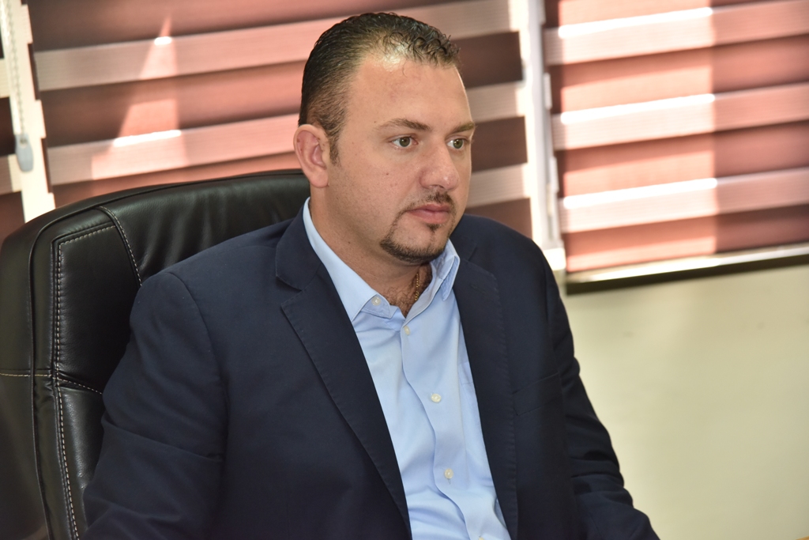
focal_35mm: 120
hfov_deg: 17.1
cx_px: 404
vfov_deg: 11.4
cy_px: 270
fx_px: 2697
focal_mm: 120
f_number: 5.6
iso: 1600
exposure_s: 1/100
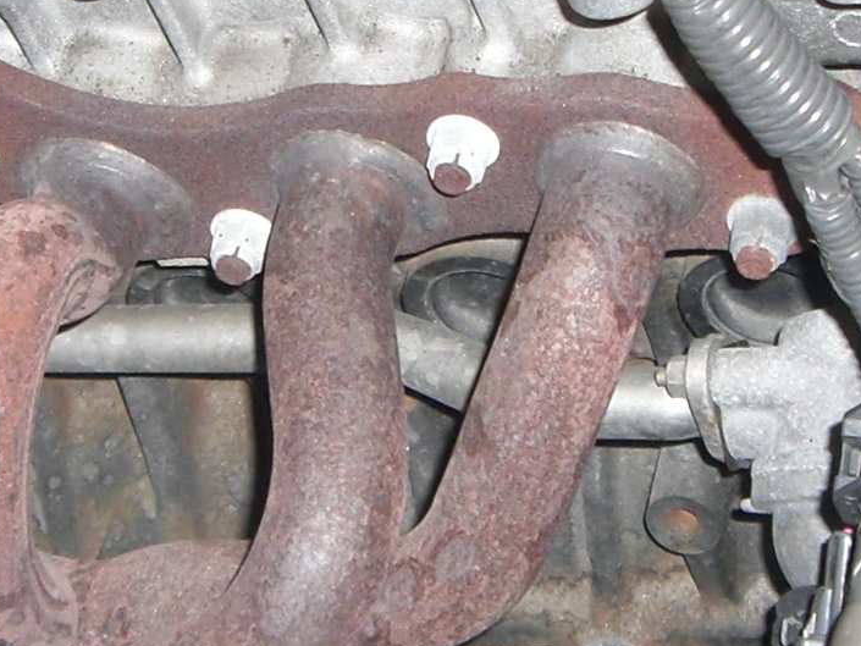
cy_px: 221
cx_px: 475
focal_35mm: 138
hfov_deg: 14.3
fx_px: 3433
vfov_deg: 10.7
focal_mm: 6.2
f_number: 2.7
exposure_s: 1/60
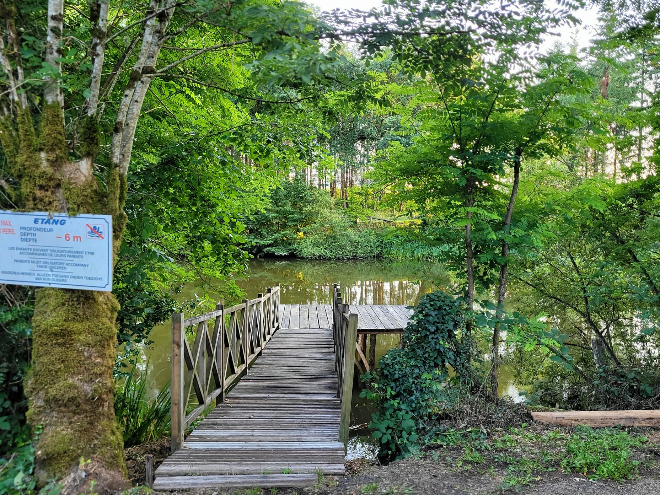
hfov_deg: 63.4
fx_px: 534
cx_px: 334
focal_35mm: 28
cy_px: 258
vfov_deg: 49.7
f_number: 1.8
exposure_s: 1/100
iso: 160
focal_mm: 5.4
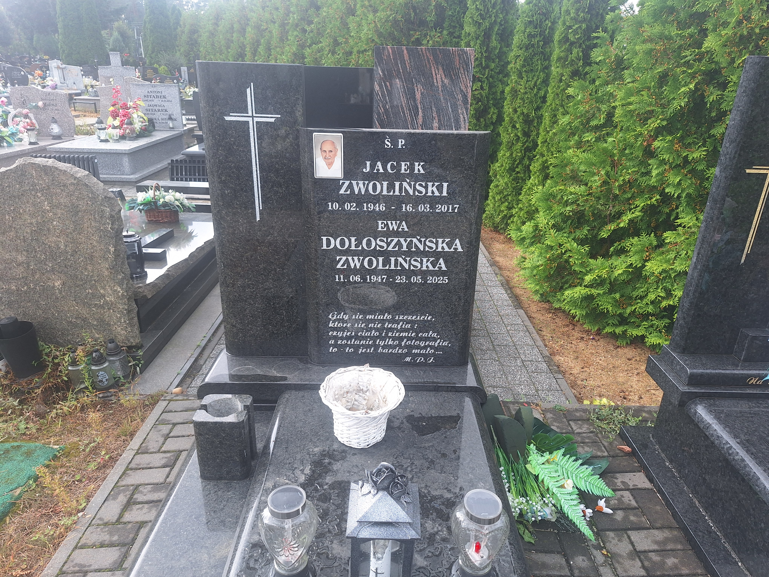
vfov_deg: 58.9
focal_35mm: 23
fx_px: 511
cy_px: 288
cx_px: 384
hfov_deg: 73.9
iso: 40
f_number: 1.8
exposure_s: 1/509
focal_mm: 5.54
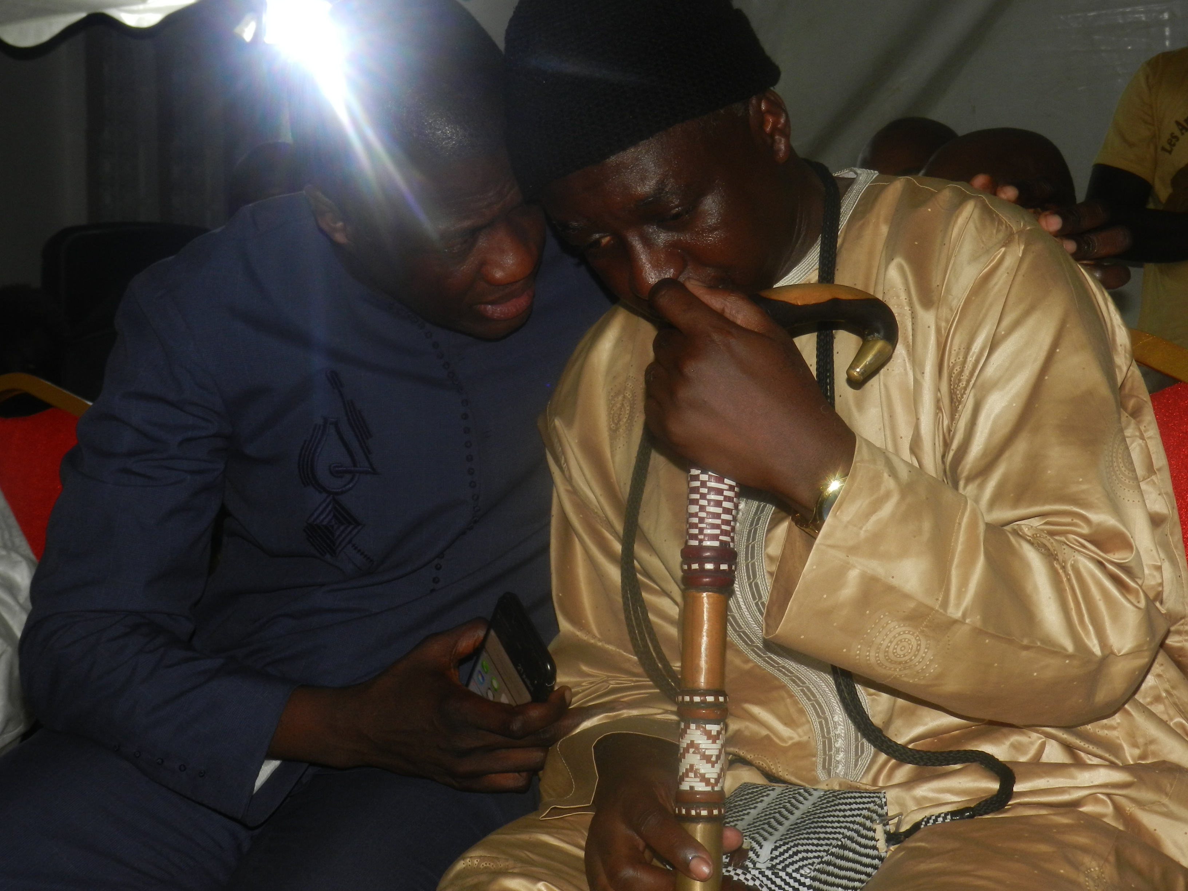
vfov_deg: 19.4
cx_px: 594
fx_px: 2608
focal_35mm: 76
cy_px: 446
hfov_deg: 25.7
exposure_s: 1/30
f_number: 4.8
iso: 200
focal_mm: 13.5
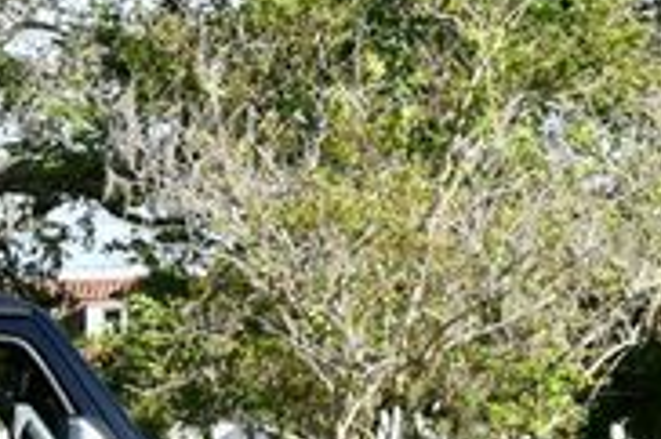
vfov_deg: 9.6
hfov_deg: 13.8
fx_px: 2587
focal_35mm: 141
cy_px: 428
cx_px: -265
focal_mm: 20
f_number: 8
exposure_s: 1/250
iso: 160
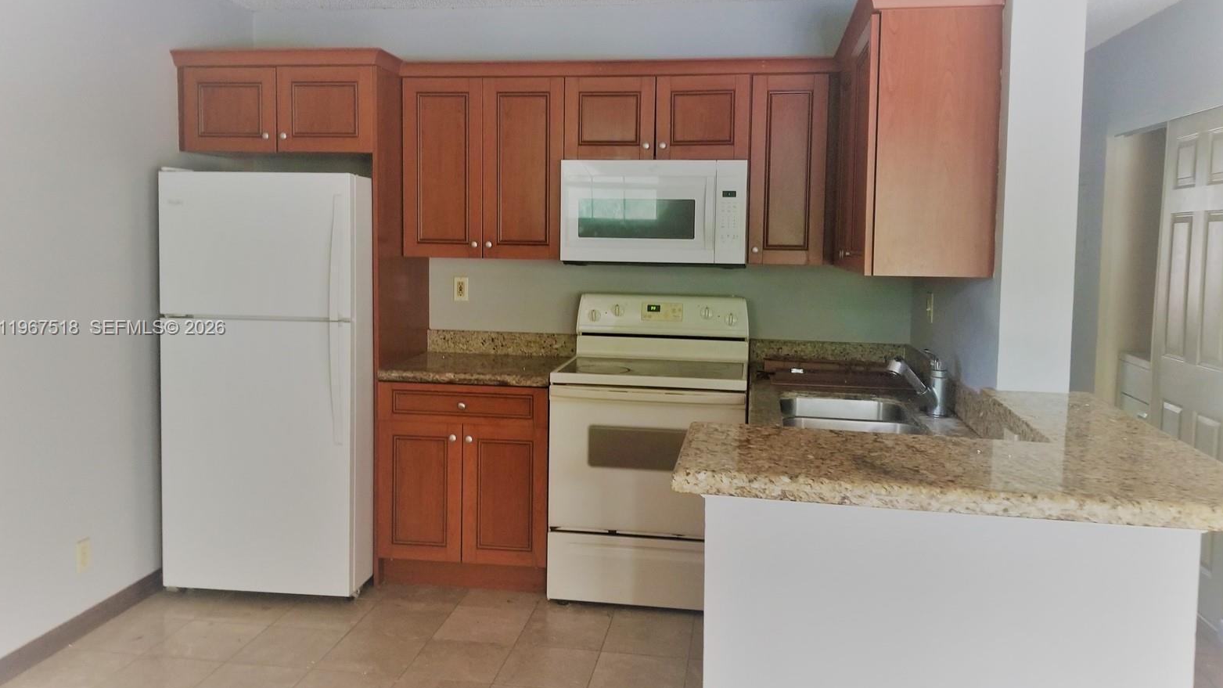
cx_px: 607
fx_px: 940
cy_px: 329
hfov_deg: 66.1
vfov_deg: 40.2
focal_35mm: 29
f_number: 1.7
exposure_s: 1/10
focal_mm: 4.25
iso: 320
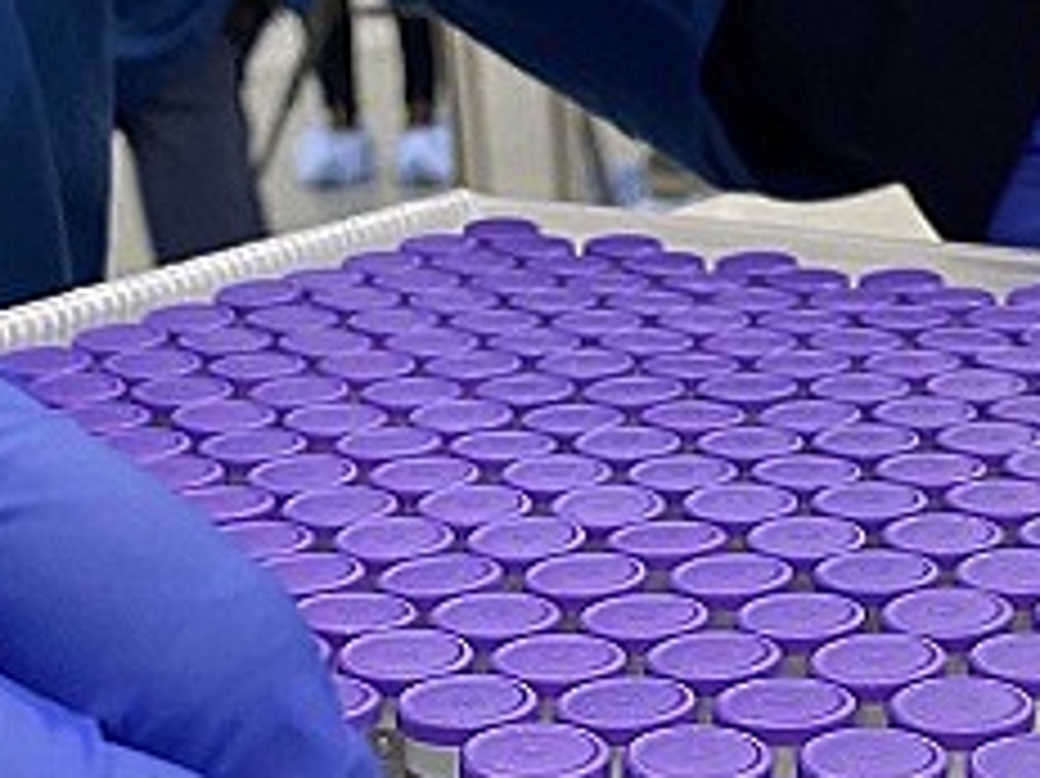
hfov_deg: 30.5
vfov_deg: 23.1
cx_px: 693
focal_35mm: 63
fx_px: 1892
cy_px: 535
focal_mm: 4.25
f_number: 1.8
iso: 160
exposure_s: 1/60
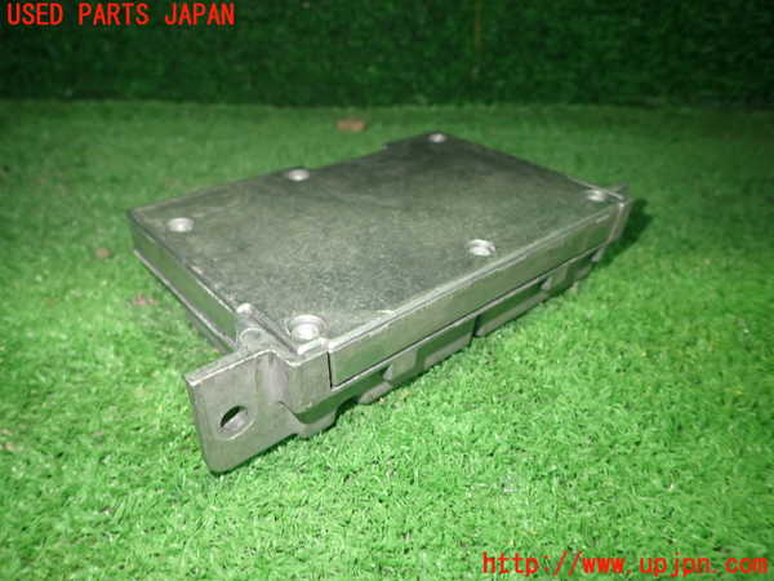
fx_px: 559
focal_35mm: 25
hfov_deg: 69.4
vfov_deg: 54.9
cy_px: 290
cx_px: 387
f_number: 2
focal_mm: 4.5
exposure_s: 1/30
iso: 320
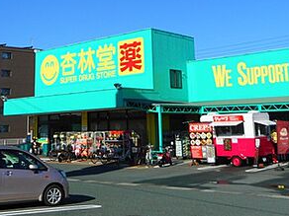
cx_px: 141
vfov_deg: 26.5
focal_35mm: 53
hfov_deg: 36.2
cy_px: 18
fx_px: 442
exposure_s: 1/1000
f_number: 3.7
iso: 80
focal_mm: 4.5
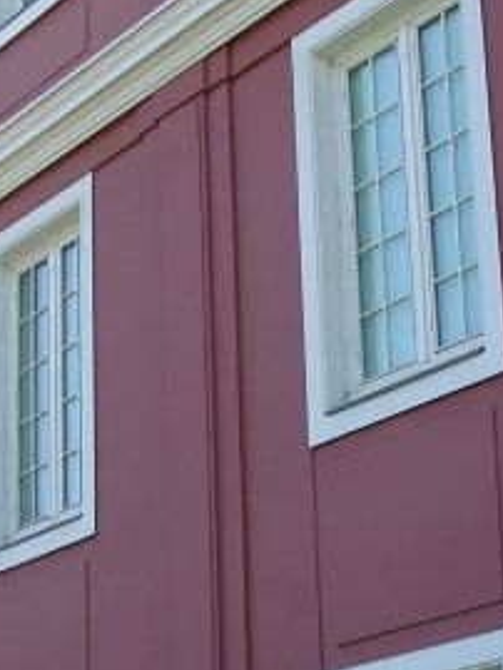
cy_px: 531
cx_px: 70
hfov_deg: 14.5
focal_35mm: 101
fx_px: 1955
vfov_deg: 19.3
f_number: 4
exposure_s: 1/219
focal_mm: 7.13
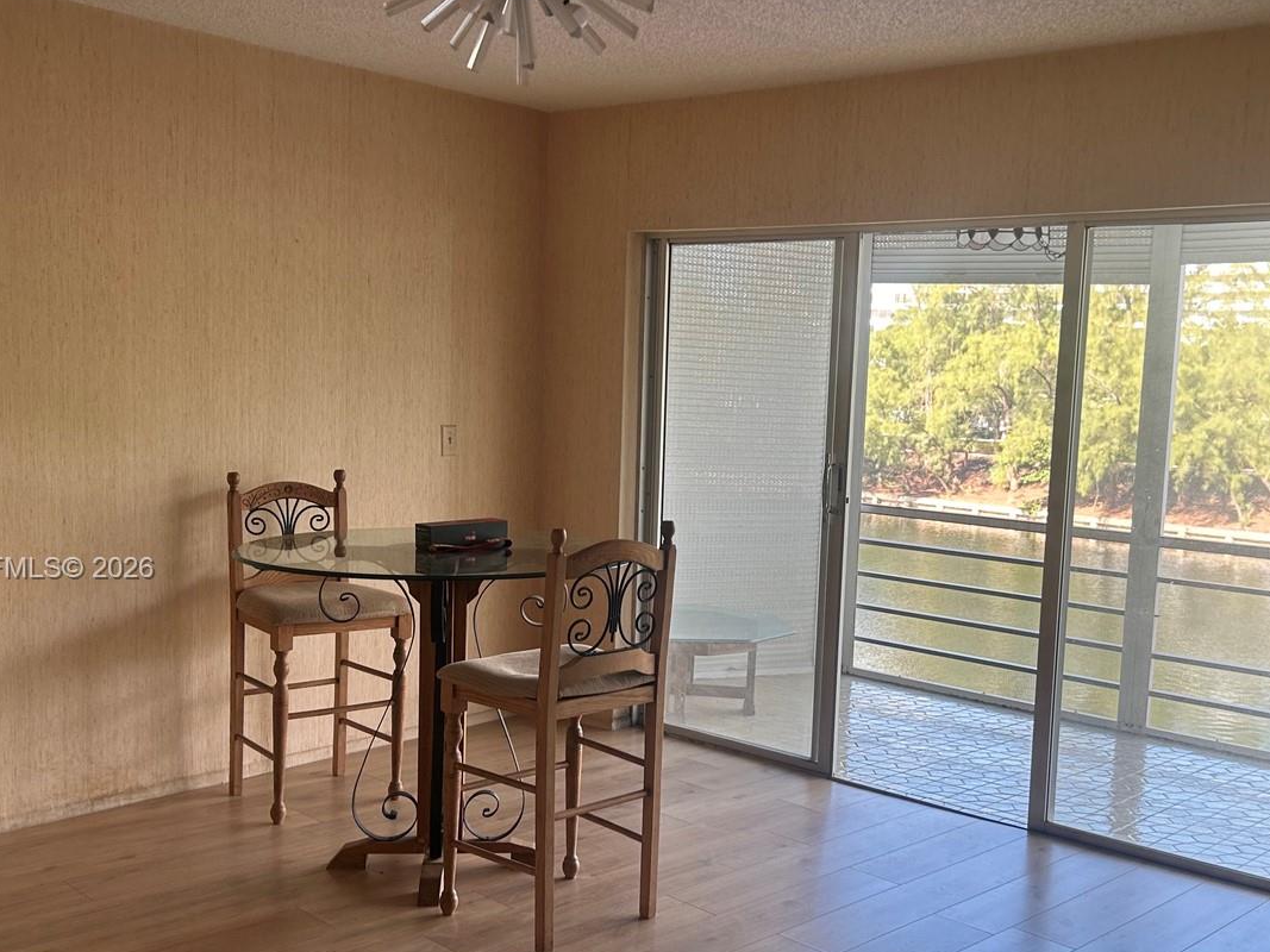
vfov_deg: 36.7
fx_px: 1431
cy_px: 570
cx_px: 736
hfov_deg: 47.7
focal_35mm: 39
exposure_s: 1/141
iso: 32
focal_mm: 5.7
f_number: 1.5
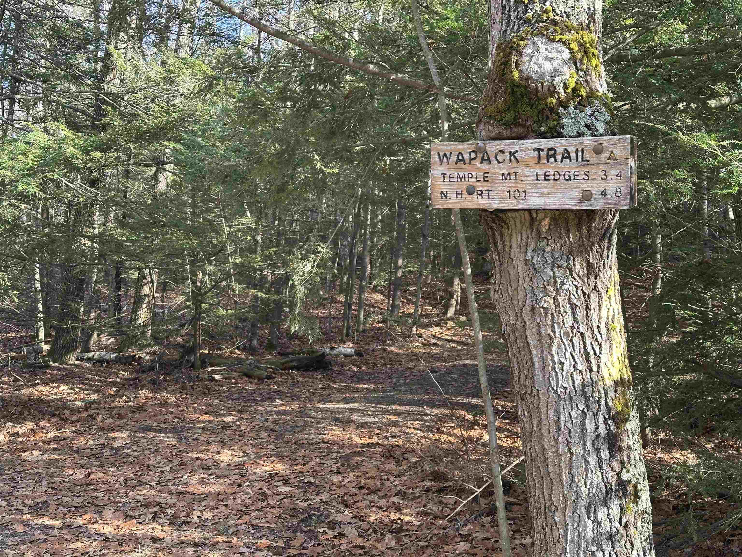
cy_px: 278
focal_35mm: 48
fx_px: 1029
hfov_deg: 39.7
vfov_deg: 30.3
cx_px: 371
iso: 64
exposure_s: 1/221
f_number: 1.78
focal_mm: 6.86
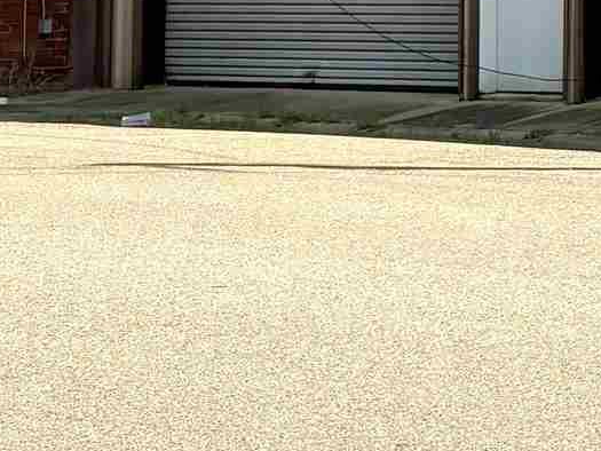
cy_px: -200
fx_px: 2640
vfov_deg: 9.5
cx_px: 1355
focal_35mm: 152
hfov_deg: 11.2
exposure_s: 1/4065
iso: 50
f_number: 1.6
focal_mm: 5.96
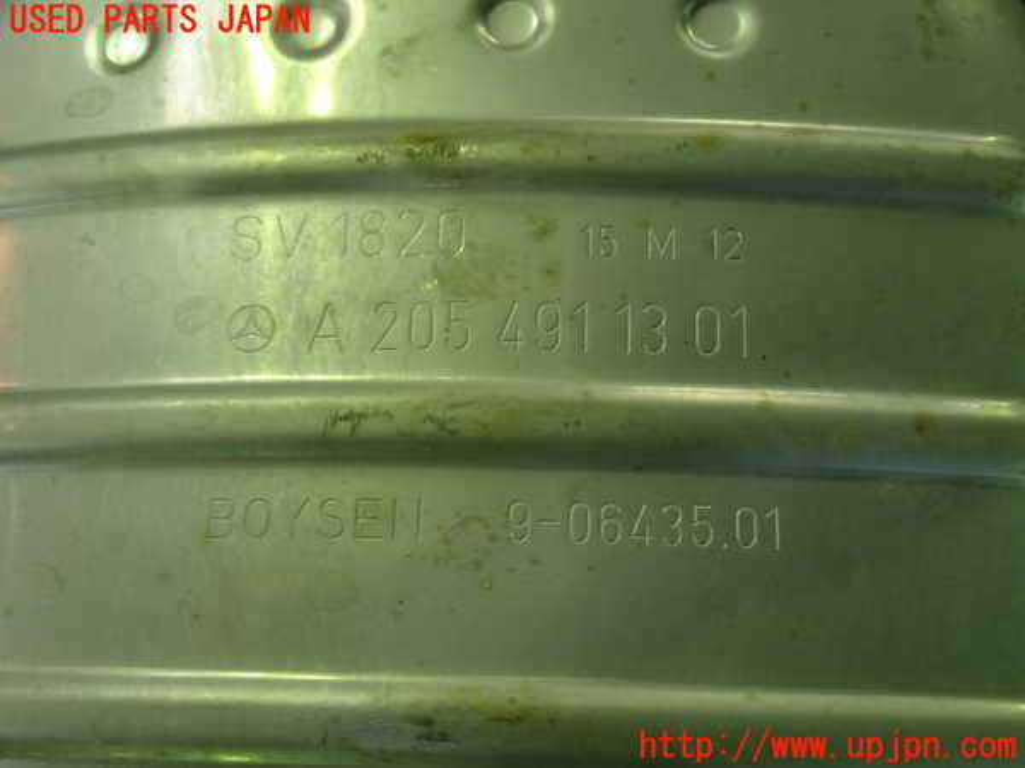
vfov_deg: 35.1
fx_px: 1214
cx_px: 512
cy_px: 384
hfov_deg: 45.8
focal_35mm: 41
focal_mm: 7.31
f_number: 2.8
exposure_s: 1/40
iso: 250
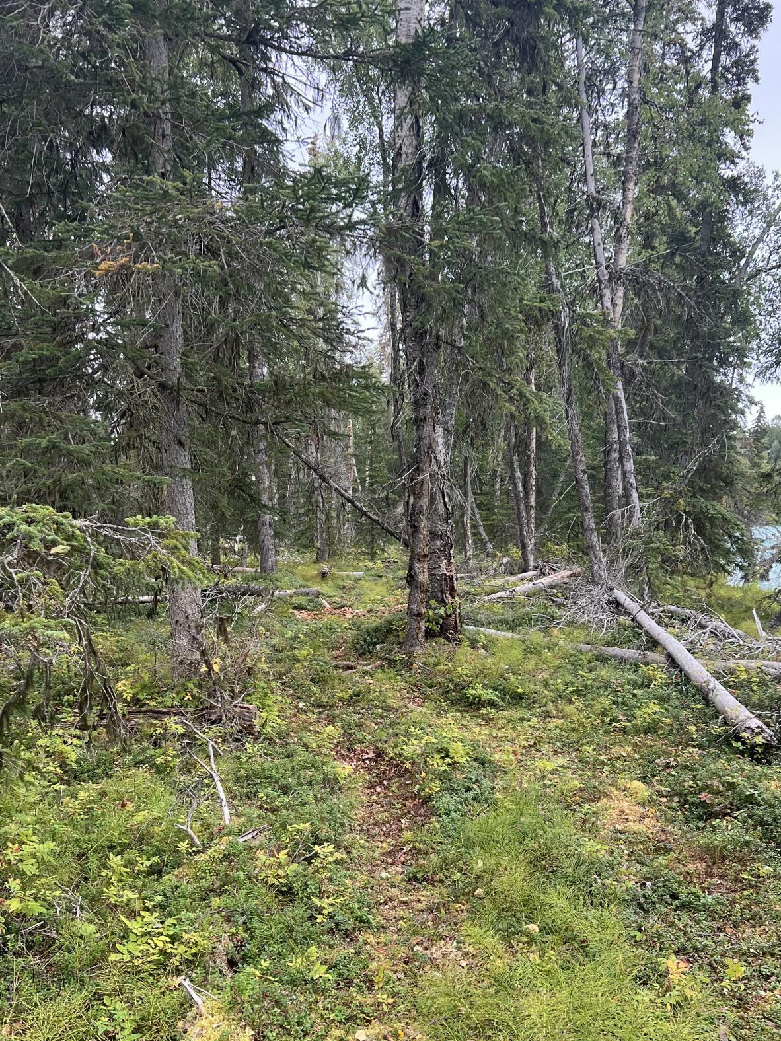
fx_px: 993
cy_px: 643
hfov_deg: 42.9
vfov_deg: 54.8
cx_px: 406
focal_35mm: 33
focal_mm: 5.7
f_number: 1.5
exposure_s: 1/365
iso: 50
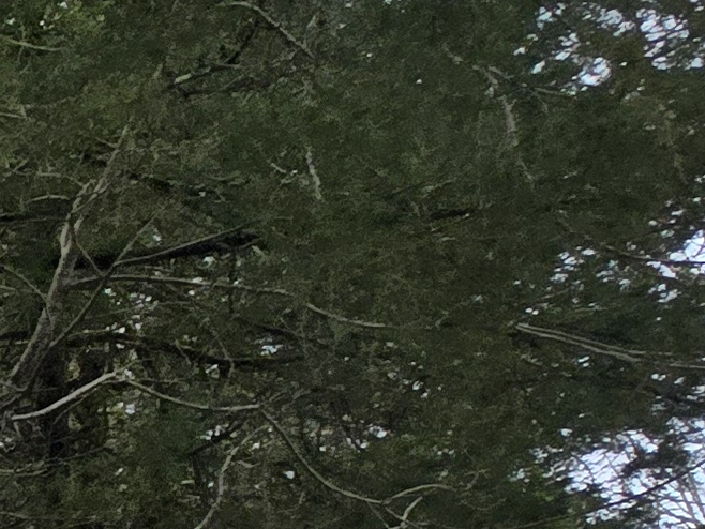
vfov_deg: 16.9
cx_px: -1144
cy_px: 801
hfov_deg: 13.6
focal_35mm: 79
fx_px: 1610
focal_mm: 2.2
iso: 50
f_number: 2.2
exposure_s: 1/566
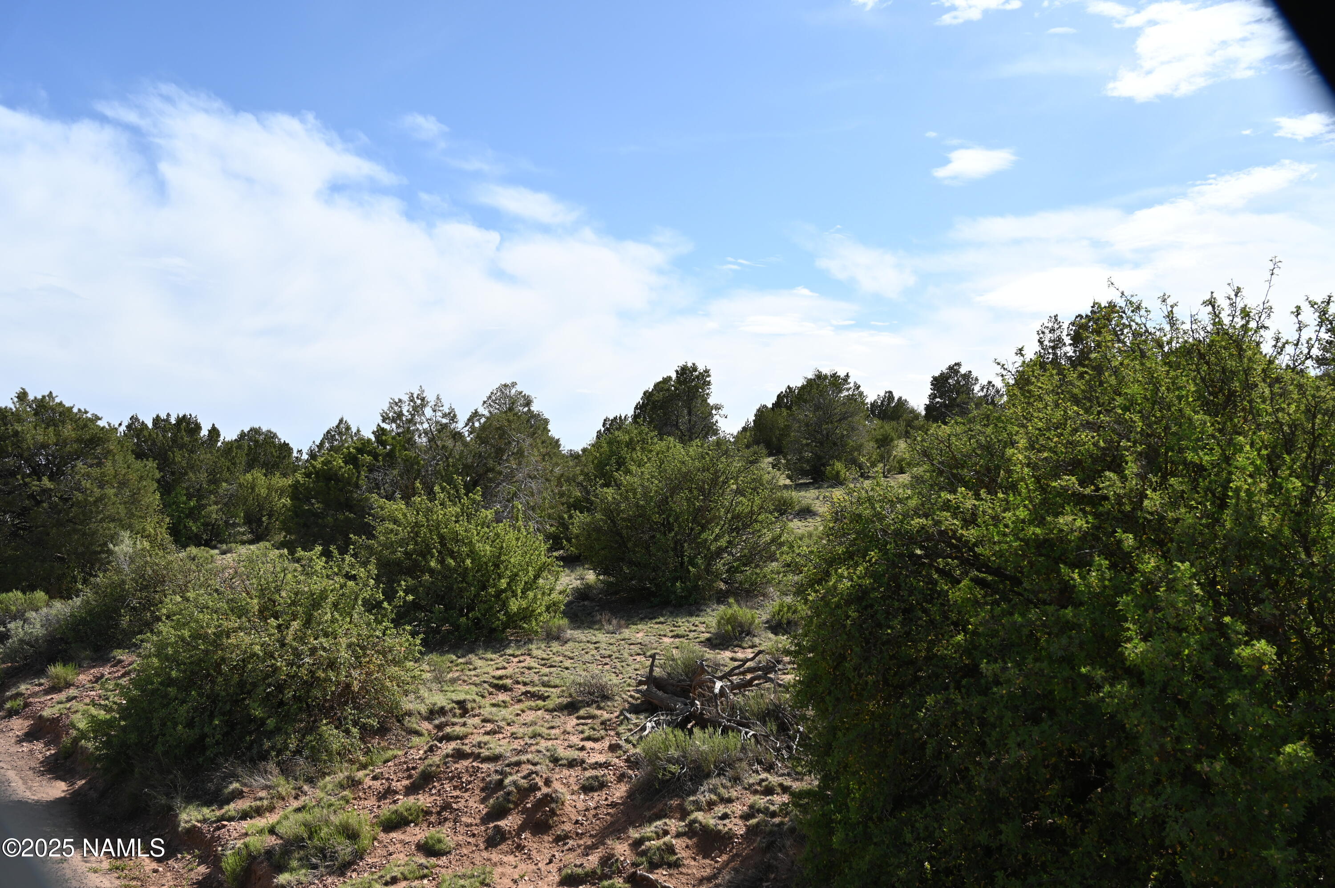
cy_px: 444
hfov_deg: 59.5
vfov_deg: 41.7
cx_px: 668
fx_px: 1167
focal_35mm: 32
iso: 100
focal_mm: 31.5
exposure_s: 1/400
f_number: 7.1
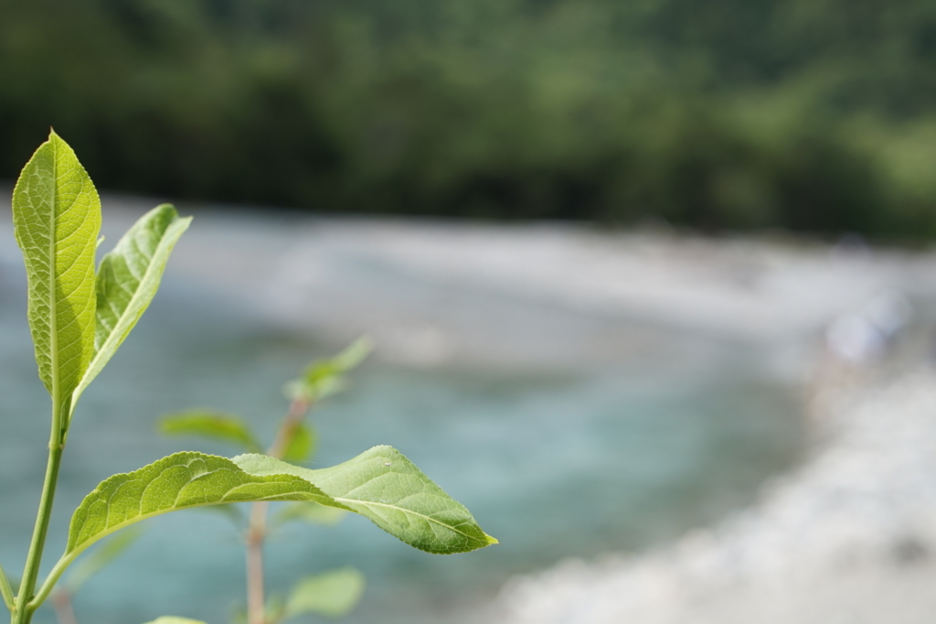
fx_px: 1949
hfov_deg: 27.0
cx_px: 468
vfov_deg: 18.2
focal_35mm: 75
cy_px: 312
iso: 100
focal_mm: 50
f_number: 8
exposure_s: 1/125
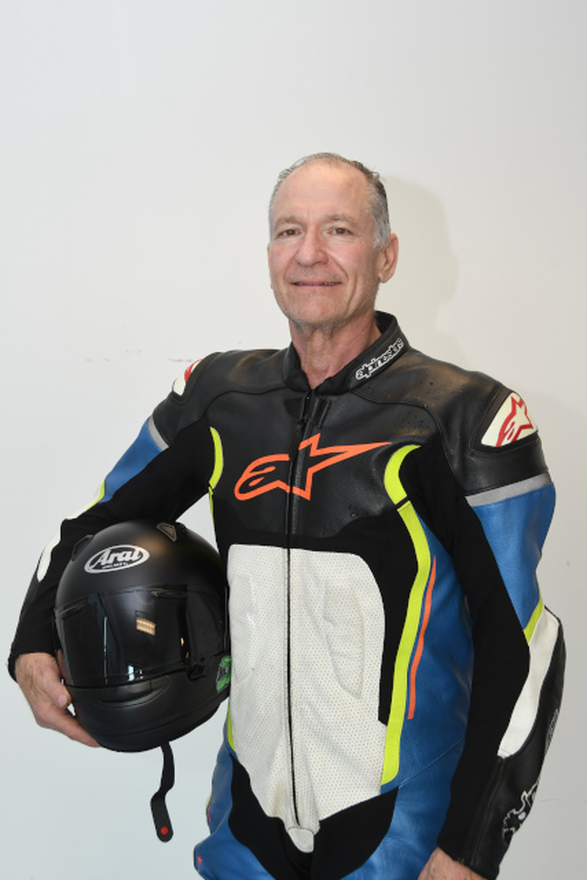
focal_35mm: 52
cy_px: 440
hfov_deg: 25.8
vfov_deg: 37.8
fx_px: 1283
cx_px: 294
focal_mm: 35
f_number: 6.3
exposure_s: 1/80
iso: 640
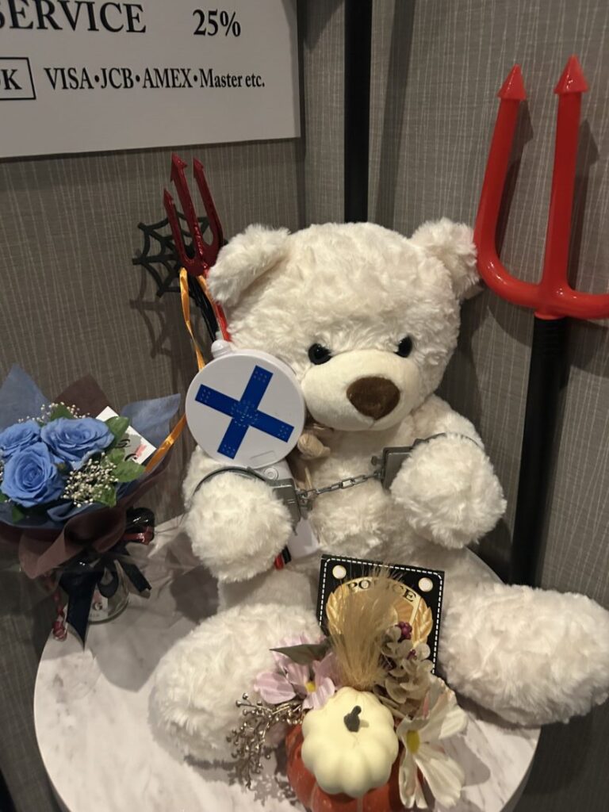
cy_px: 406
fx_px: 610
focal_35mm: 26
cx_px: 304
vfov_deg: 67.3
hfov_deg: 53.1
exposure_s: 1/40
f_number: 1.5
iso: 640
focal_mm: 5.7
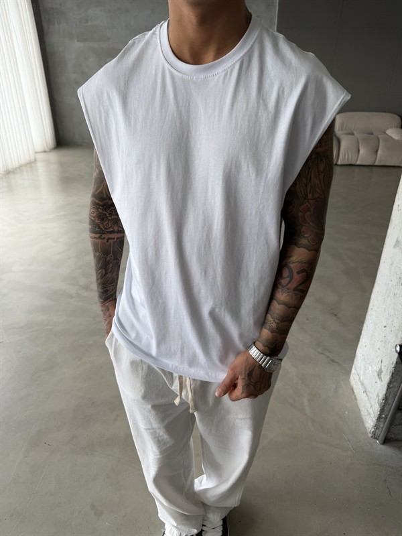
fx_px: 372
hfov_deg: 56.8
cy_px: 268
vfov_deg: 71.6
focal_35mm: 24
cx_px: 201
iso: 64
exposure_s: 1/251
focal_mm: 6.76
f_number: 1.78
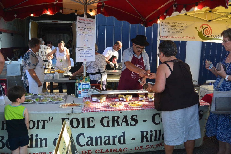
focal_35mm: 29
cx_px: 116
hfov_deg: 63.6
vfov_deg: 45.1
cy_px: 77
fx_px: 186
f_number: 4
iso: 160
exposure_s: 1/250
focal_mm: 11
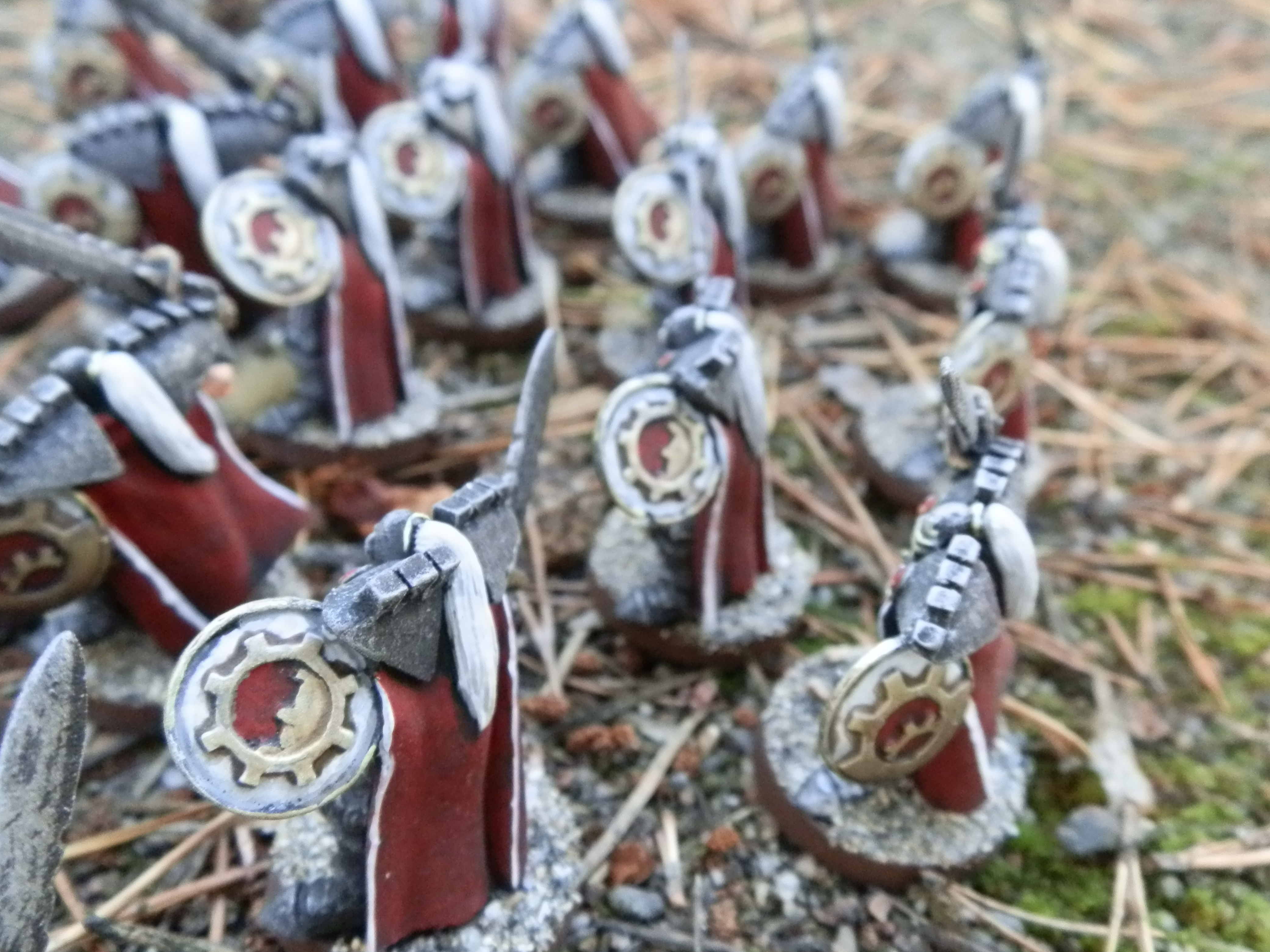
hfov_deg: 61.7
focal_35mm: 29
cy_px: 480
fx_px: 1064
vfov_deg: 48.2
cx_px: 647
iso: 400
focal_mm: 5
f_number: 3.1
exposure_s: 1/100
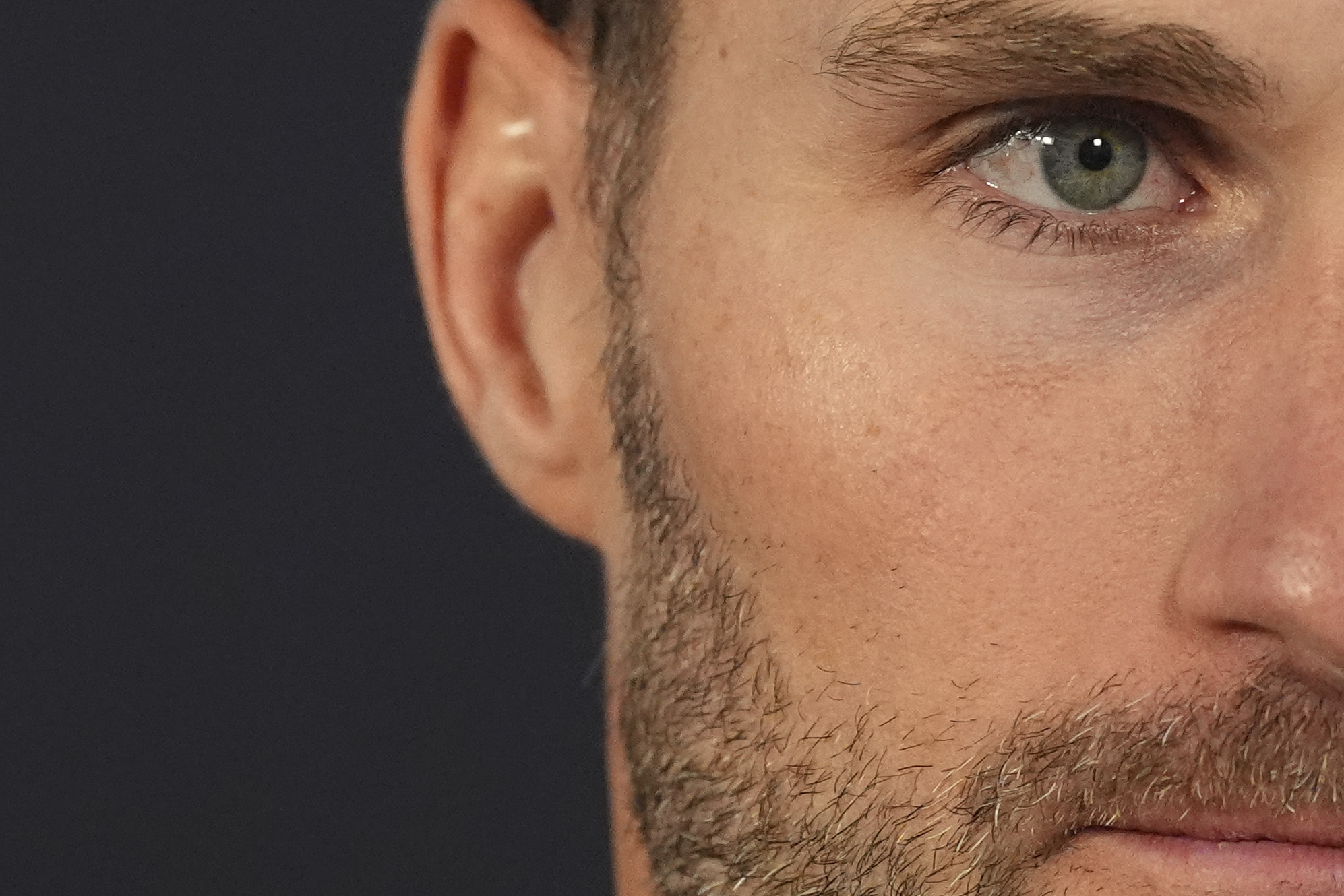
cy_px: 288
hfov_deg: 1.1
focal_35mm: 1805
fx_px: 67392
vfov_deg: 0.8
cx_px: 255
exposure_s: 1/320
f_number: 4
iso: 5000
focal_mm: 600
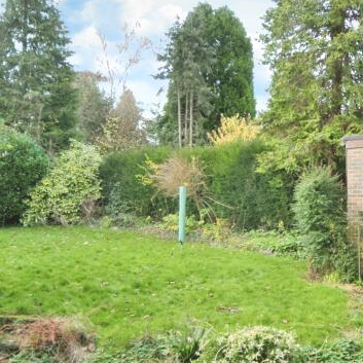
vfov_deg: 44.9
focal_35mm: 37
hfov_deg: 44.3
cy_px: 196
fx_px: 439
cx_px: 240
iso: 200
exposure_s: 1/160
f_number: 6.3
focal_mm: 10
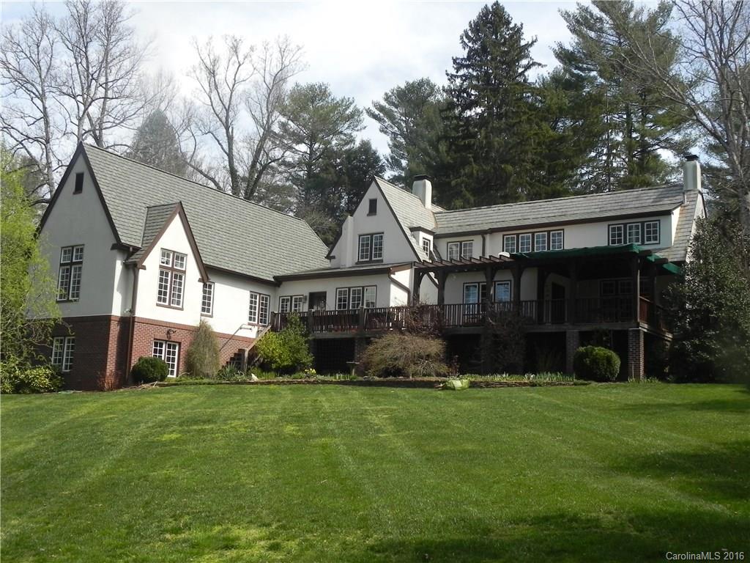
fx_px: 888
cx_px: 375
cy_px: 282
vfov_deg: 35.1
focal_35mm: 41
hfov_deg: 45.8
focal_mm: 7.3
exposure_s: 1/291
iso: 160
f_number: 5.6
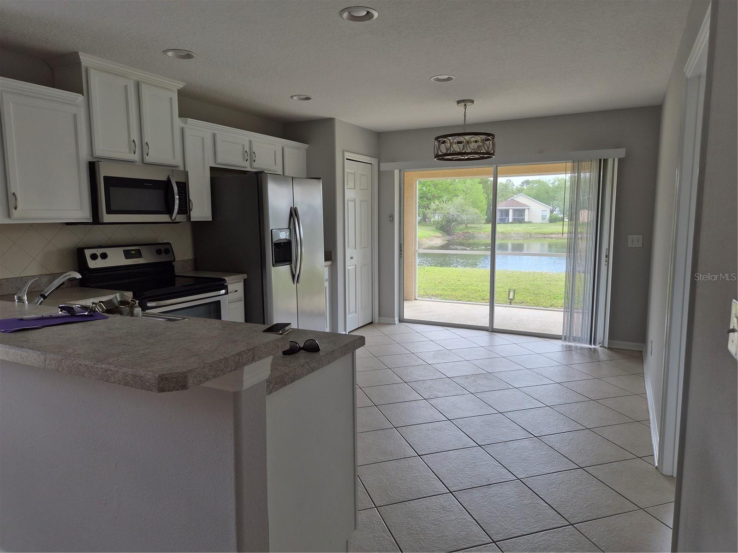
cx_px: 369
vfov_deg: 58.9
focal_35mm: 23
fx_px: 490
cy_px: 276
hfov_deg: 73.9
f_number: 1.8
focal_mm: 5.4
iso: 40
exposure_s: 1/180
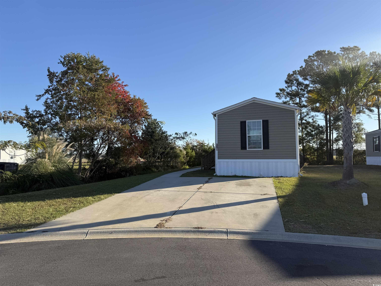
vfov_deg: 56.8
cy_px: 143
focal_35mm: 24
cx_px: 190
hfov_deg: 71.6
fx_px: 264
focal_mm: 6.76
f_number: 1.78
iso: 80
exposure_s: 1/3279
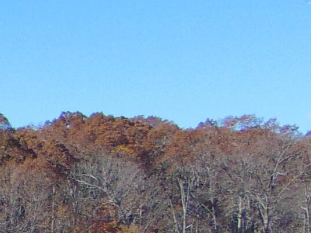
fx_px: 1258
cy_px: 325
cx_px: -509
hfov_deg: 11.1
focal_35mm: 140
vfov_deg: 10.3
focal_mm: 4.5
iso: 80
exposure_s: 1/160
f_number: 7.7
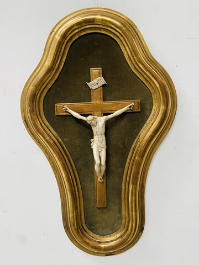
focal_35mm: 26
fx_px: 199
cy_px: 132
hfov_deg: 53.1
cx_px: 100
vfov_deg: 67.3
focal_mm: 4.25
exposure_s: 1/30
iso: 800
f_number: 1.8
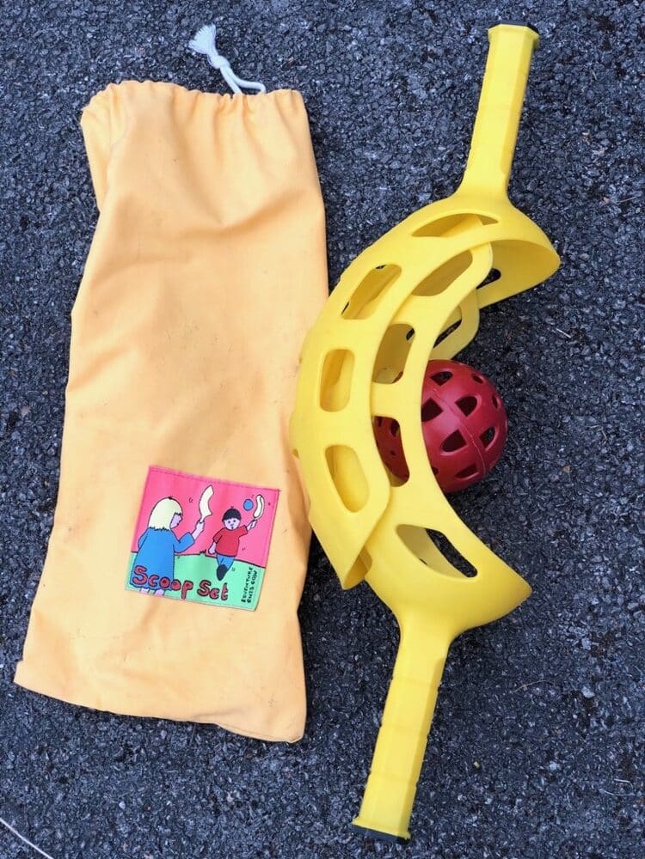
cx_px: 322
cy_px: 430
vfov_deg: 36.8
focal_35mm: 52
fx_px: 1292
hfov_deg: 28.0
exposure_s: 1/649
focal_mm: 6
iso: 16
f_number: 2.4
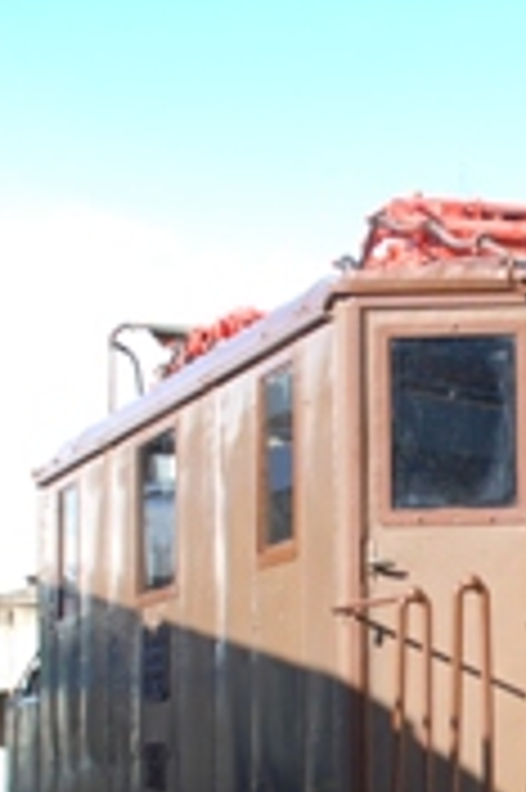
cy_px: 770
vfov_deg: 13.3
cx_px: 742
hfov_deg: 8.8
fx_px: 3360
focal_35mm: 153
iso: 200
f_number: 6.3
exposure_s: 1/200
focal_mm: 28
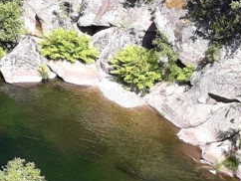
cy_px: -115
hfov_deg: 15.7
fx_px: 774
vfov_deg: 12.5
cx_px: -160
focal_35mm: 111
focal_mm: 3.7
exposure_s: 1/550
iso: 40
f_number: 1.9
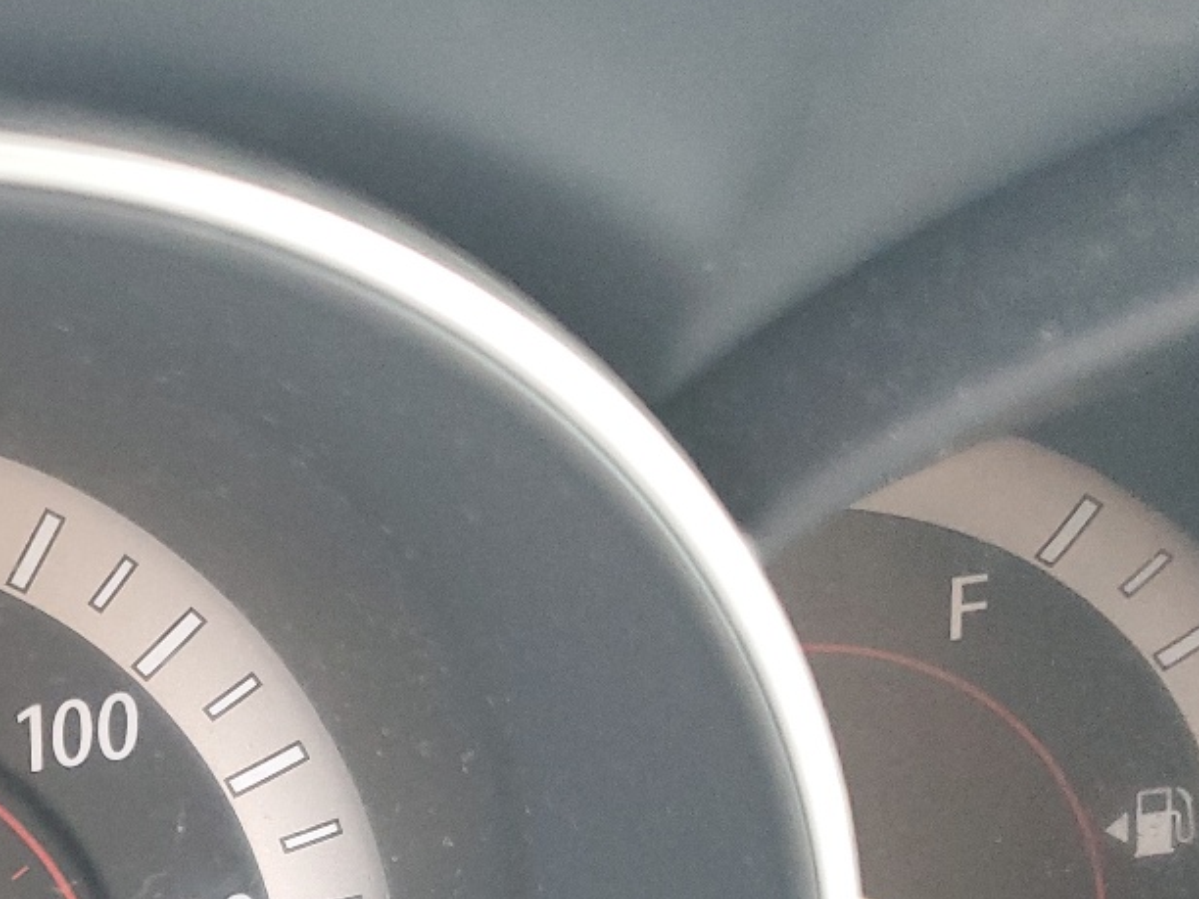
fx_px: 2355
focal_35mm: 68
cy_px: 1083
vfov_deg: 20.2
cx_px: -237
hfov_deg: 25.6
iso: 172
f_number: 1.5
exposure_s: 1/60.2
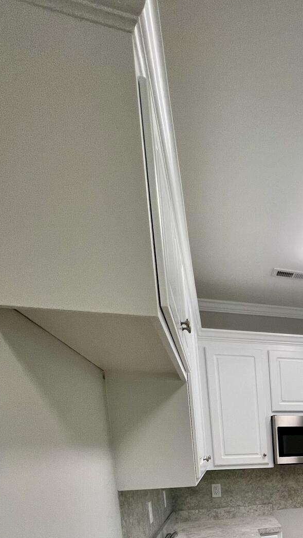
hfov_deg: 33.5
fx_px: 386
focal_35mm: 27
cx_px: 377
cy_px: 505
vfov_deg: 57.6
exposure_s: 1/120
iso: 100
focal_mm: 1.57
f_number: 1.8
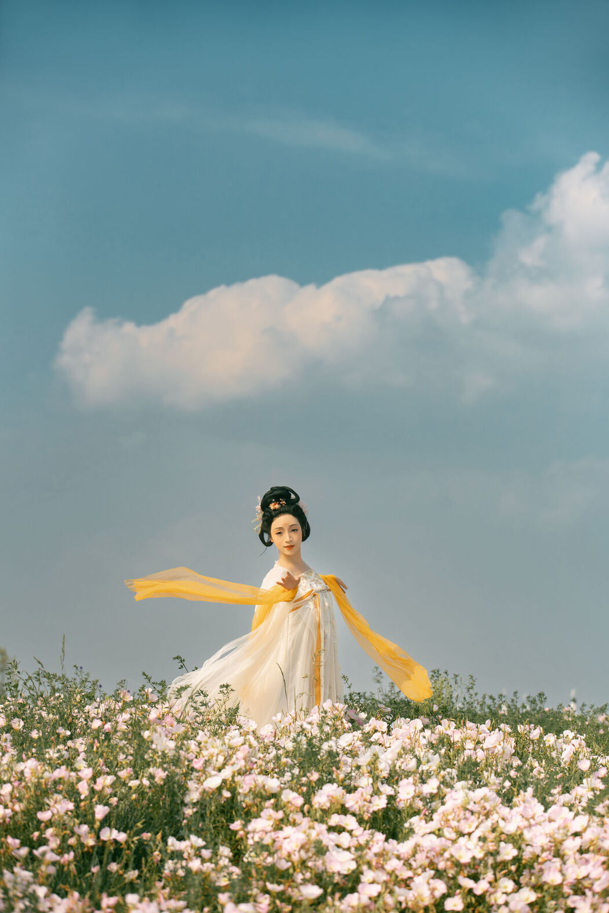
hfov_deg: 15.2
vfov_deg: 22.6
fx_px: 2284
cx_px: 304
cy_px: 456
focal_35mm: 90
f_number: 4
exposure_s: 1/4000
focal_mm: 90
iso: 200
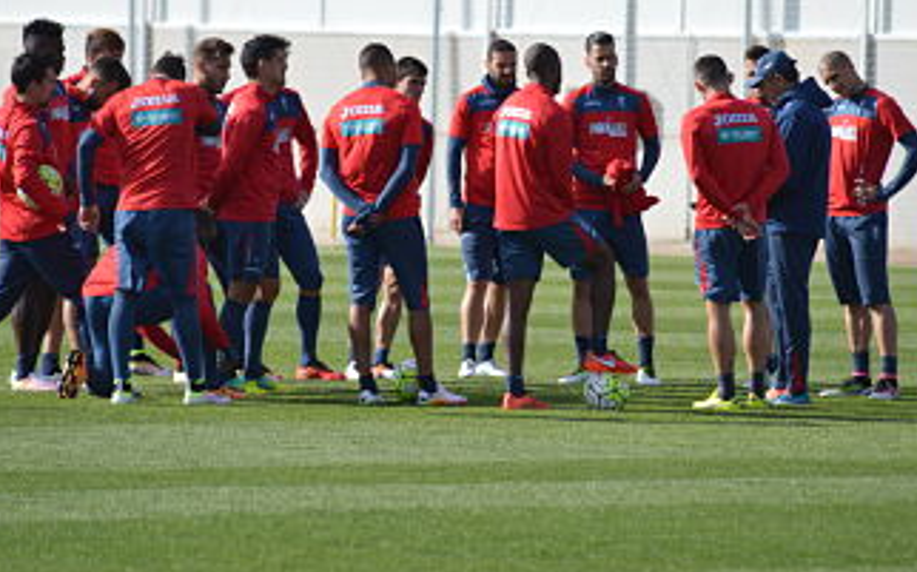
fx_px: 10443
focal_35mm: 418
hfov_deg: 5.0
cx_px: 444
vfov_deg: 3.1
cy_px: 208
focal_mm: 220
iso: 100
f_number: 5.6
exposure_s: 1/500
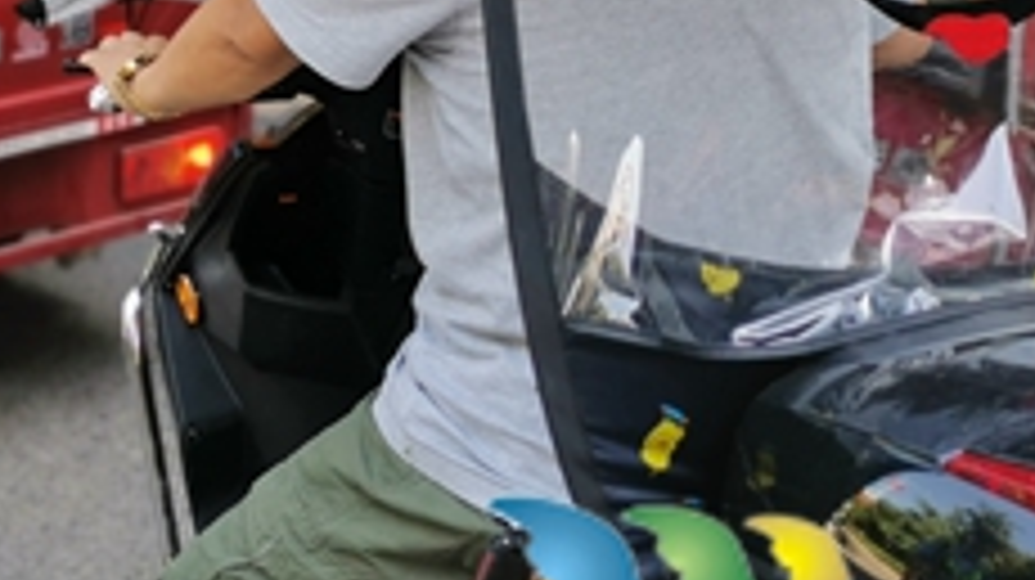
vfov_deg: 14.0
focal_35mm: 82
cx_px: -63
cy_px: -229
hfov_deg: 24.4
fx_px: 2249
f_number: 1.8
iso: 50
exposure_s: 1/146
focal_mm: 5.58
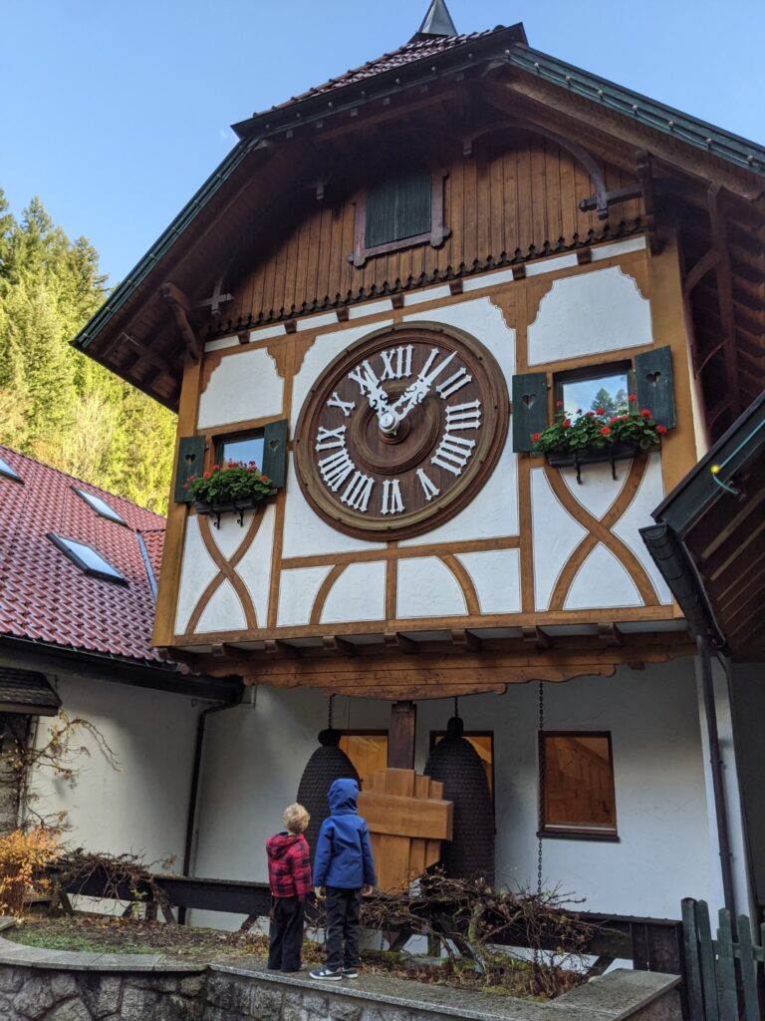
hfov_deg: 51.4
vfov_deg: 65.3
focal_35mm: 27
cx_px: 382
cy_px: 510
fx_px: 796
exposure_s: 1/559
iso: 61
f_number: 1.8
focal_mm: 4.44
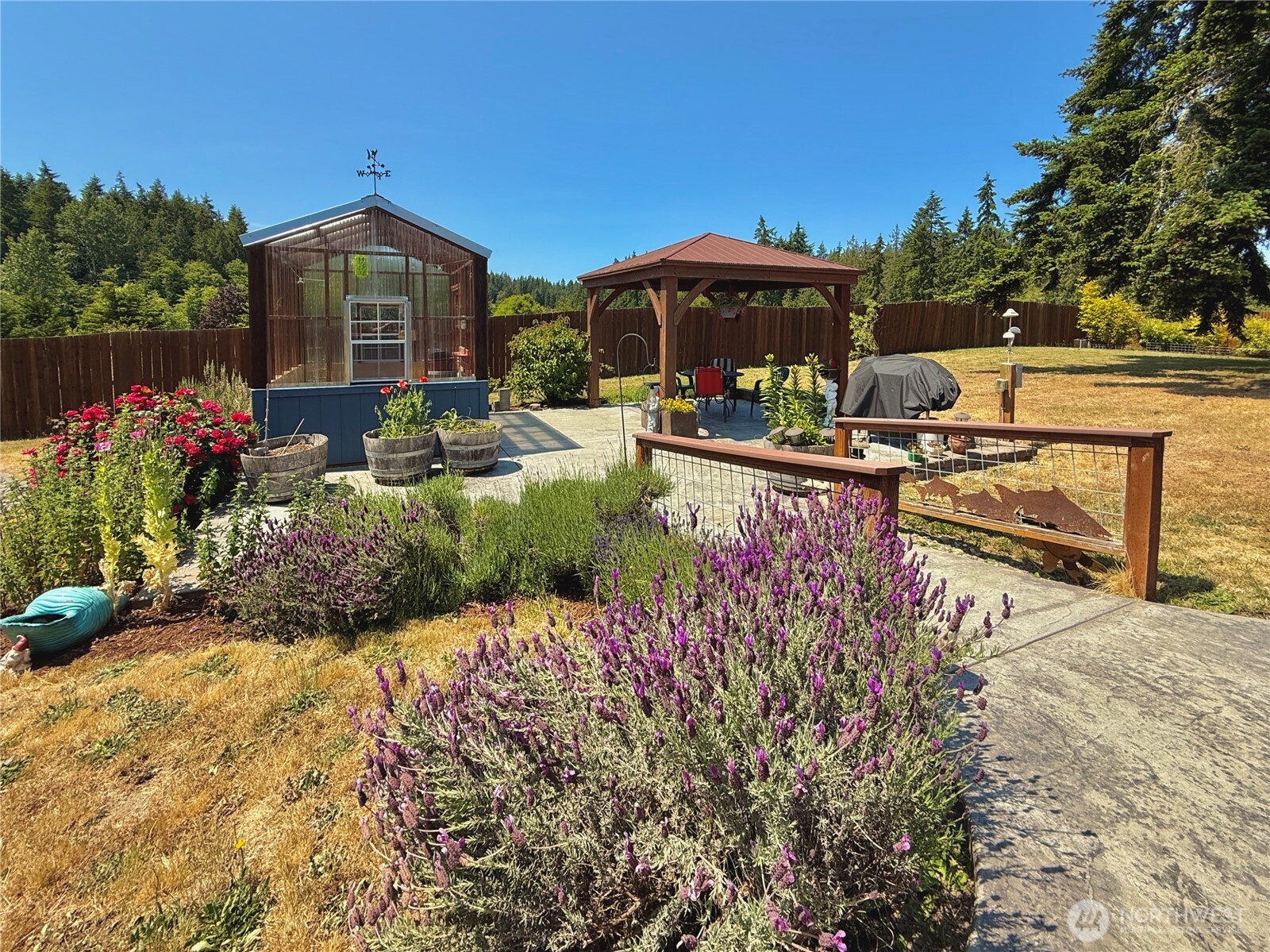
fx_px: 513
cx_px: 635
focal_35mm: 14
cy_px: 476
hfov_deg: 102.1
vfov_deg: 85.6
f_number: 2.2
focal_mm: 2.22
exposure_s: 1/1399
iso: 50
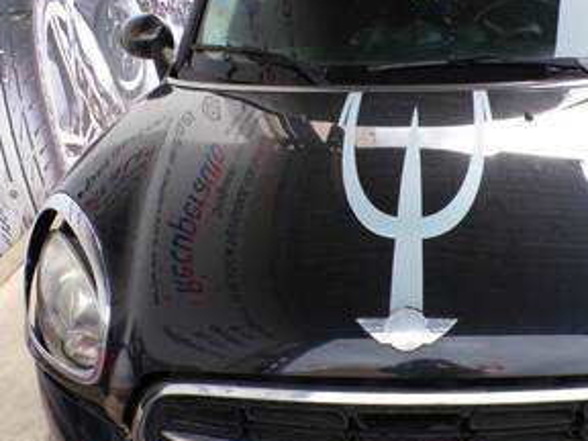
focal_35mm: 40
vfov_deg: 35.7
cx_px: 392
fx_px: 679
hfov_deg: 46.1
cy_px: 284
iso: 100
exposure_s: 1/110
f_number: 4.4
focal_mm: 4.3
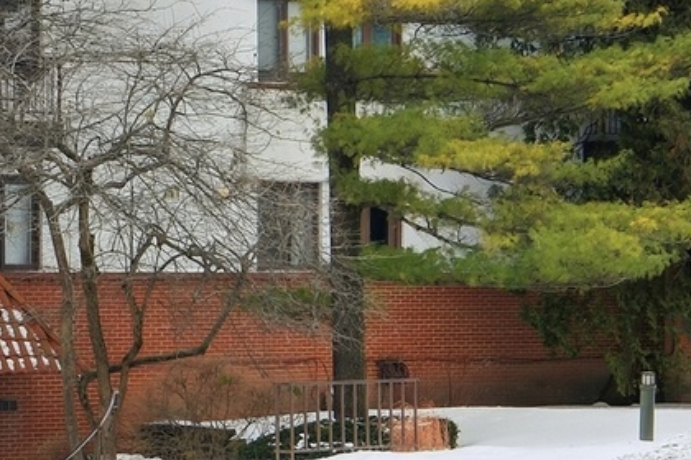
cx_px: -322
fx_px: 2668
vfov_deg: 9.8
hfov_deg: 13.9
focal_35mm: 139
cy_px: 41
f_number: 5.6
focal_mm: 24
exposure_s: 1/10000
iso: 400
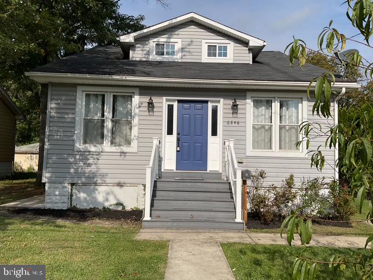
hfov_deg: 61.7
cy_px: 140
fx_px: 312
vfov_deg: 48.2
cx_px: 186
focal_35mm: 29
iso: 16
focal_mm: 3
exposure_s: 1/3534
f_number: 1.8
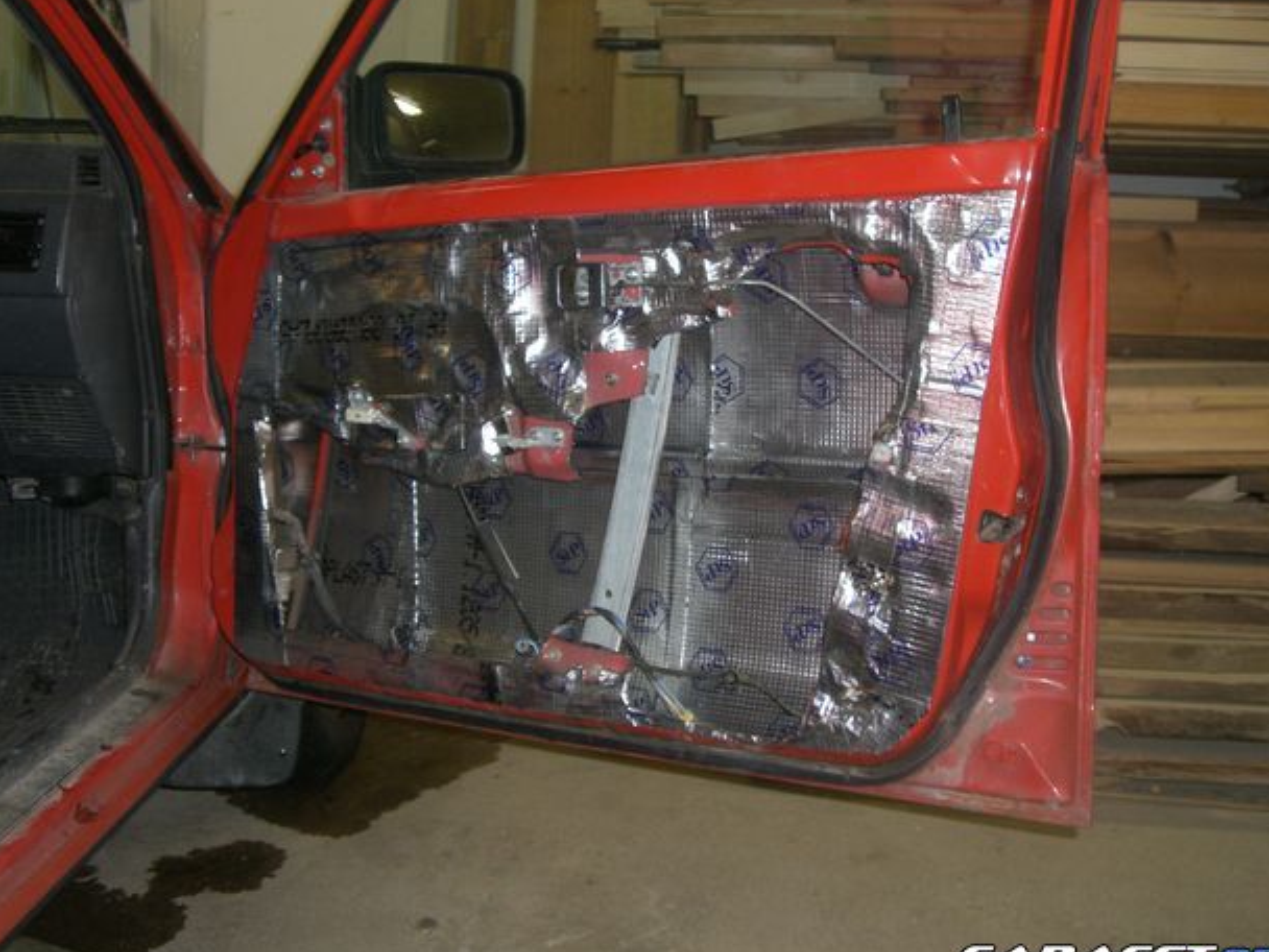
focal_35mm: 40
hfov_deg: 46.8
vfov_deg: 36.0
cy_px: 476
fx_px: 1466
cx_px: 649
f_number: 2.7
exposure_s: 1/60
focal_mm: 6.2
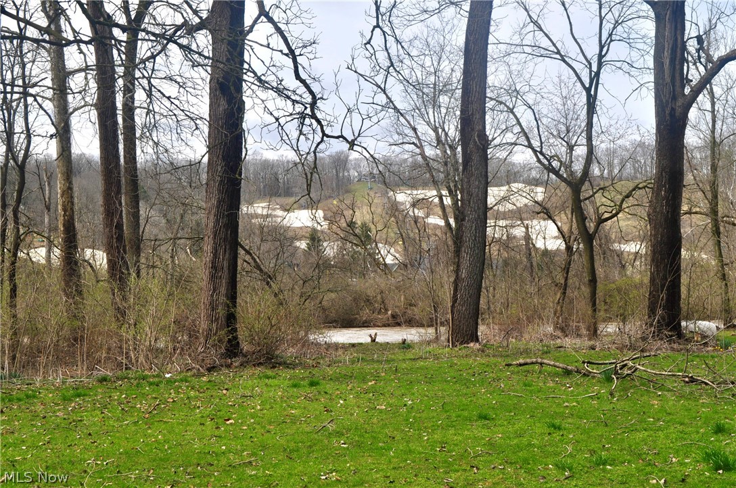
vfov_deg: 25.7
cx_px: 368
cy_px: 244
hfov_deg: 37.9
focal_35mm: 52
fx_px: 1072
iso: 200
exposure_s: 1/200
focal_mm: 35
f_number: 11
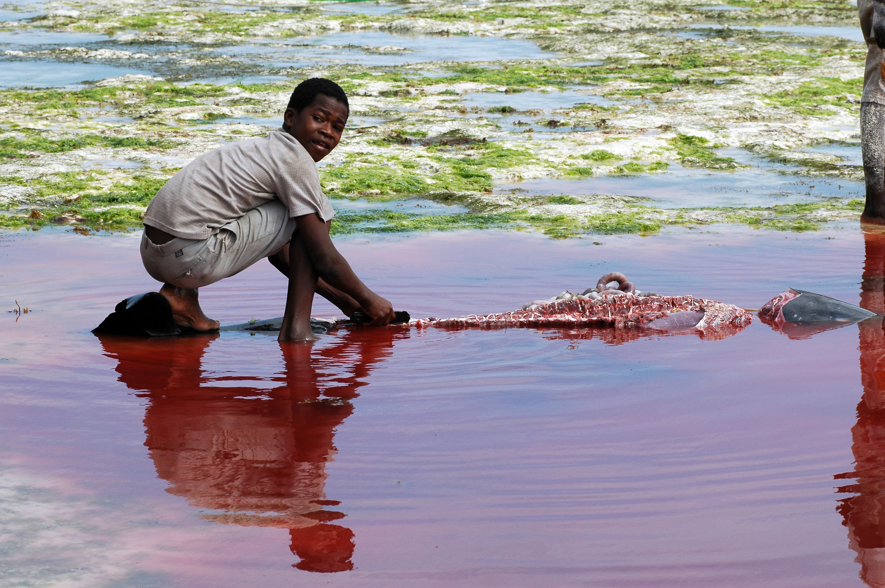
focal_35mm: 142
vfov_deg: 9.6
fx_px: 3499
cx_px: 442
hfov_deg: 14.4
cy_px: 294
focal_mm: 95
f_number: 10
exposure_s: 1/320
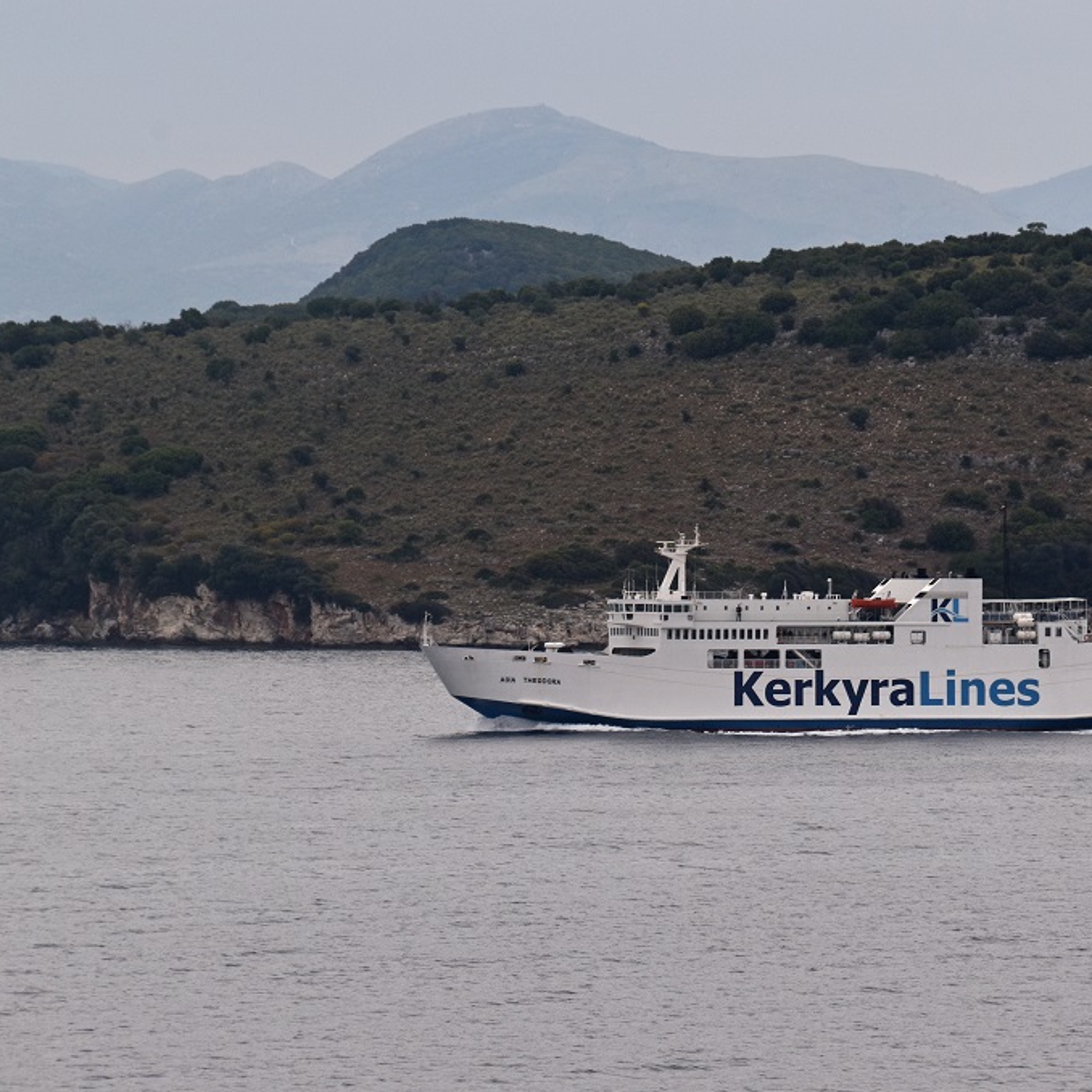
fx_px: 5840
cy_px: 546
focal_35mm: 164
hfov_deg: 10.7
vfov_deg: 10.7
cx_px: 681
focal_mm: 85
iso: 200
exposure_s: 1/250
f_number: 8
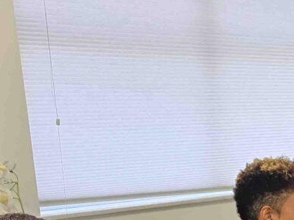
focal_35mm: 90
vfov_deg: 15.2
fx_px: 764
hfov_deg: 19.5
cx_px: 415
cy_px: 329
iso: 400
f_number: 1.7
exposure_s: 1/120
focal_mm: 6.3
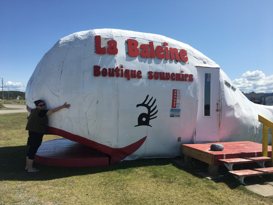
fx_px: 229
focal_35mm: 29
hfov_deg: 61.7
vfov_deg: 48.2
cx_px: 136
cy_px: 102
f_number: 2.2
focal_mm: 4.15
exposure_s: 1/2262
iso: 25
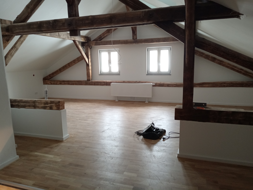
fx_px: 197
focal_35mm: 27
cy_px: 95
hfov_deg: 65.3
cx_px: 126
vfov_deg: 51.4
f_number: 1.9
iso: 1025
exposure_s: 1/33.3
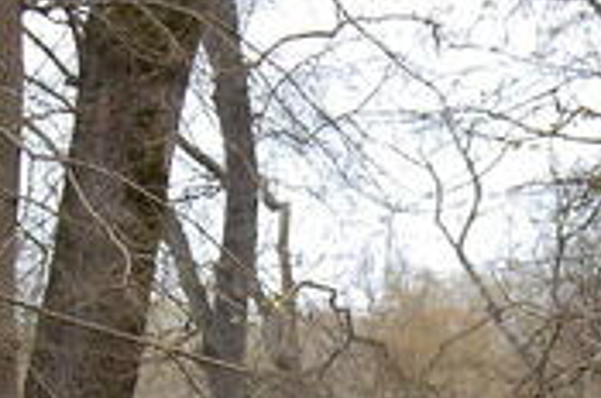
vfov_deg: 9.9
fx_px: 2233
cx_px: 453
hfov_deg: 15.3
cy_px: 571
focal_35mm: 134
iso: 400
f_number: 5.6
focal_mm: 26
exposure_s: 1/125
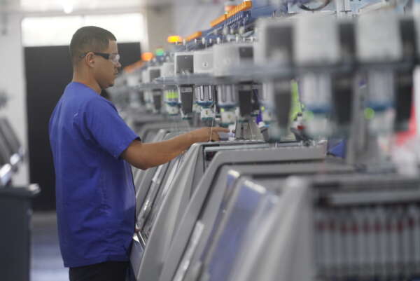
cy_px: 140
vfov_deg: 7.7
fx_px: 2078
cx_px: 210
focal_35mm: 178
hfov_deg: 11.5
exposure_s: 1/200
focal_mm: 178
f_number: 3.5
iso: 1600
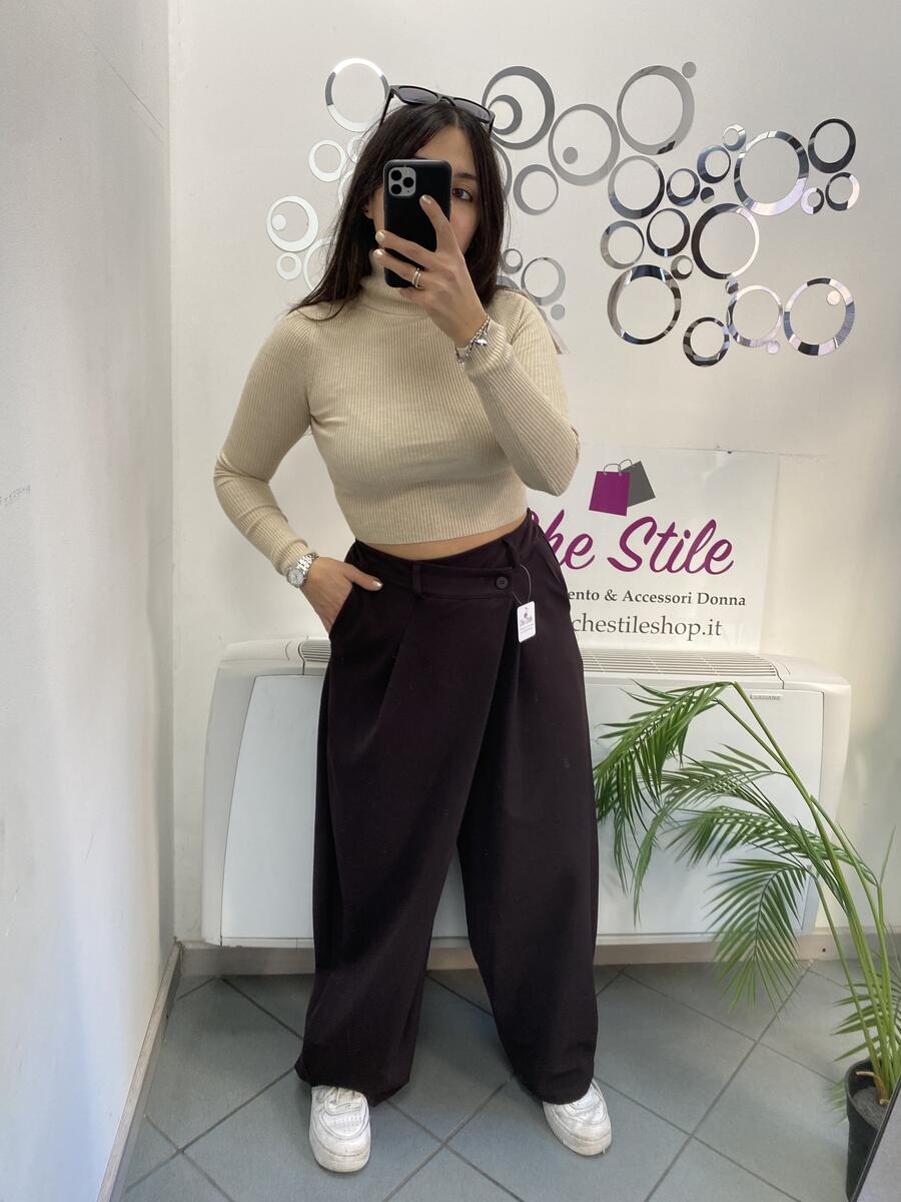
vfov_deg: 67.3
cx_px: 450
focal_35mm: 26
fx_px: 902
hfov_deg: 53.1
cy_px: 601
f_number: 1.8
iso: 125
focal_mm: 4.25
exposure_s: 1/100
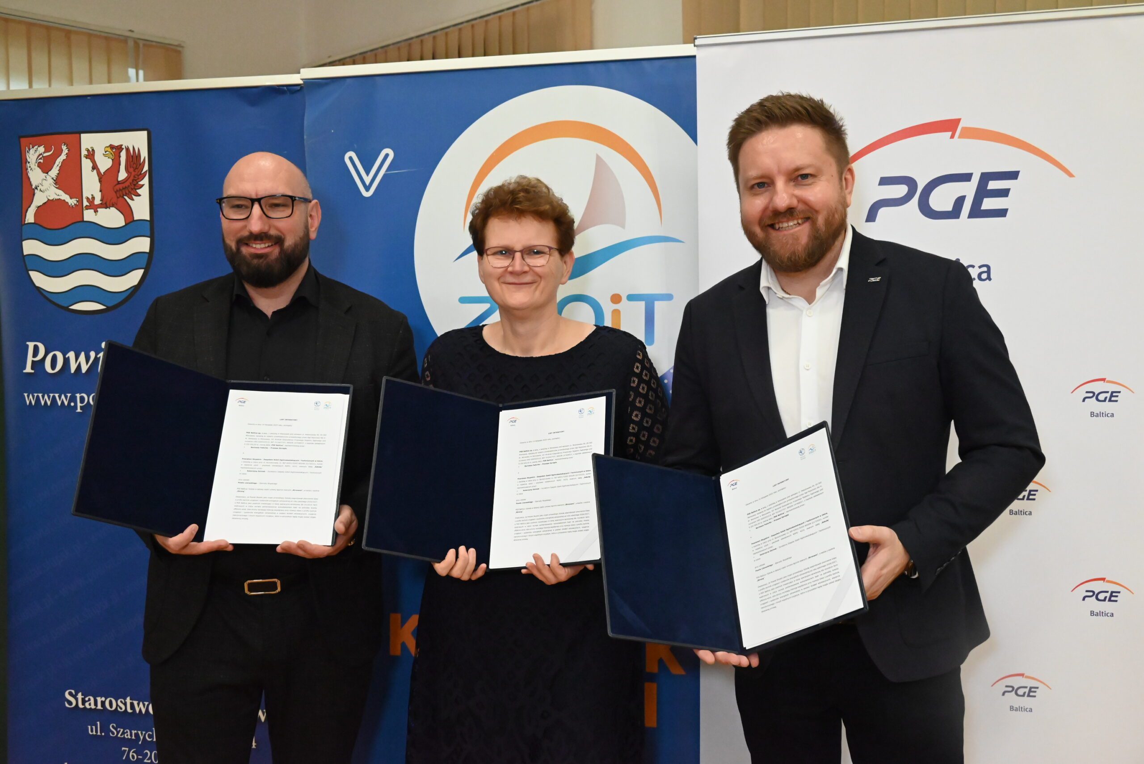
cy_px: 382
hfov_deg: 55.1
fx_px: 1097
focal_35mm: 34
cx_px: 572
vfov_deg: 38.4
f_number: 6.3
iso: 10000
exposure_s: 1/320
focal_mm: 34.5
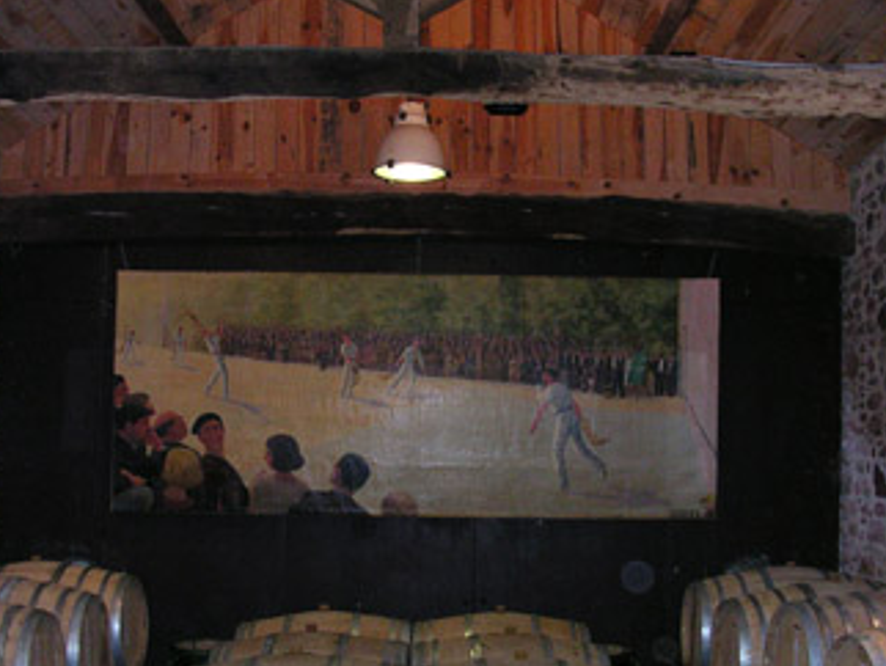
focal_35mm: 45
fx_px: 1153
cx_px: 432
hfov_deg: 42.0
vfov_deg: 32.1
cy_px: 394
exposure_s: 1/60
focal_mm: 5.6
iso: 400
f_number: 2.7
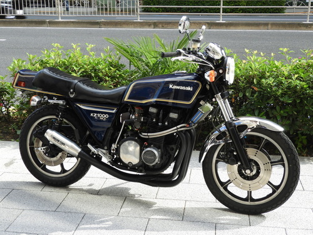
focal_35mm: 50
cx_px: 156
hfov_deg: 38.2
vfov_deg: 29.1
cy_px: 118
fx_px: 452
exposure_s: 1/80
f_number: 4
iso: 100
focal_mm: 9
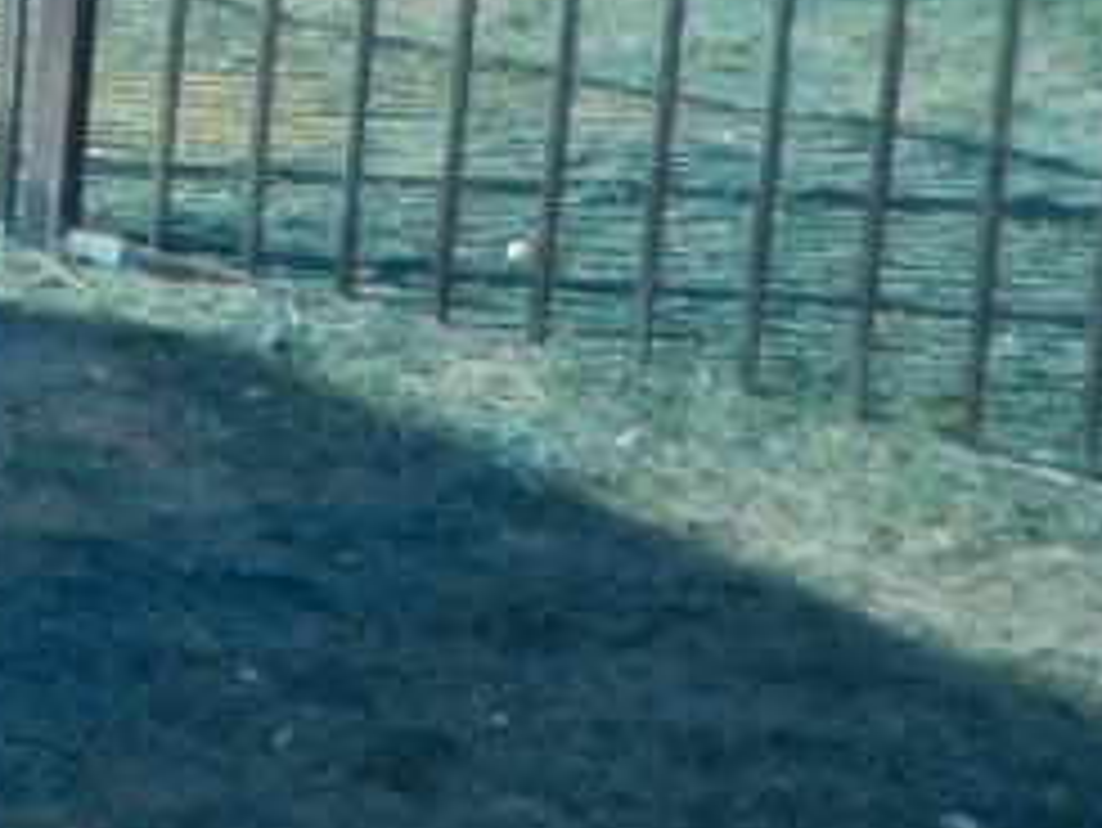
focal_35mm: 150
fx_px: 4778
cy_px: -540
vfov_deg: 9.5
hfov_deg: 11.4
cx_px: -1363
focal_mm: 4
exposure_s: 1/1250
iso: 125
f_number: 3
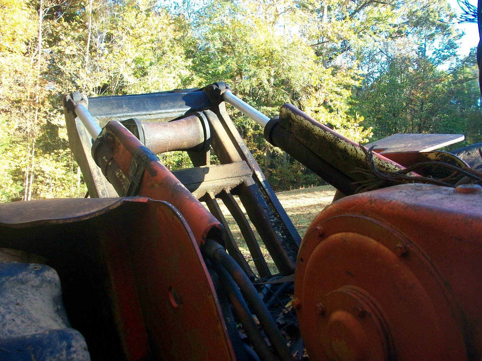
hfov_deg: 54.0
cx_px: 241
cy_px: 180
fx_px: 473
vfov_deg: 41.8
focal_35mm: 34
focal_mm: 5.7
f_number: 2.8
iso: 80
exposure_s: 1/100
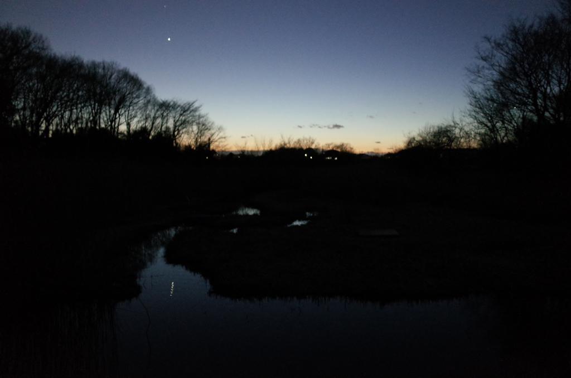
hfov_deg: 65.6
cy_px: 189
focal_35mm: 28
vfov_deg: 46.2
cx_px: 286
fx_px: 443
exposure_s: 1/2.5
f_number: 2.8
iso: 3200
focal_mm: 18.3
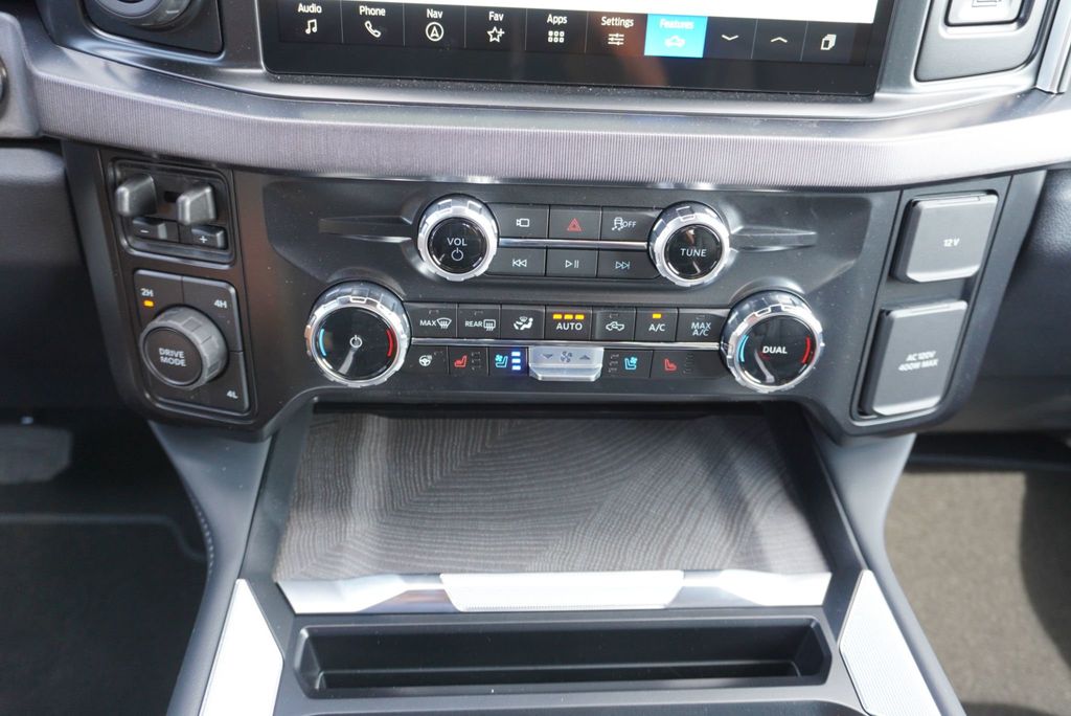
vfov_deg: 45.7
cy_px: 358
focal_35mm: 28
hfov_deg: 64.5
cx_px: 536
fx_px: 848
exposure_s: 1/60
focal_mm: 19
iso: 640
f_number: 4
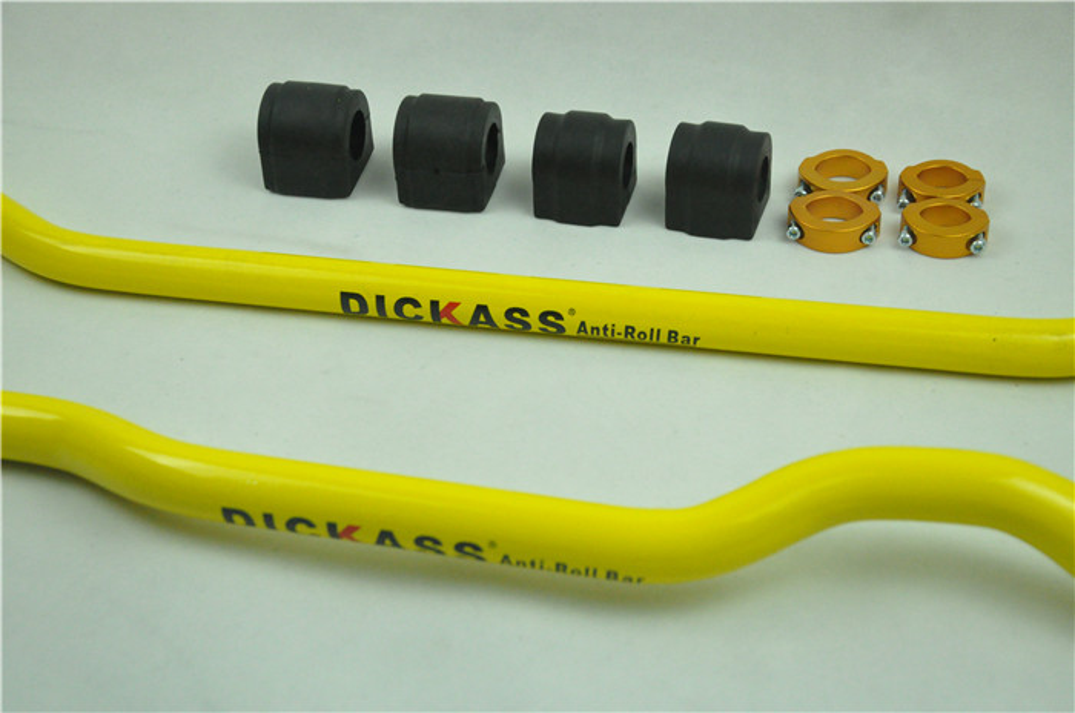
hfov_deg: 29.9
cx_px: 538
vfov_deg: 20.1
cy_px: 356
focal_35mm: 68
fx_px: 2012
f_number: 5
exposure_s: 1/800
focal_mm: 45
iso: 3200
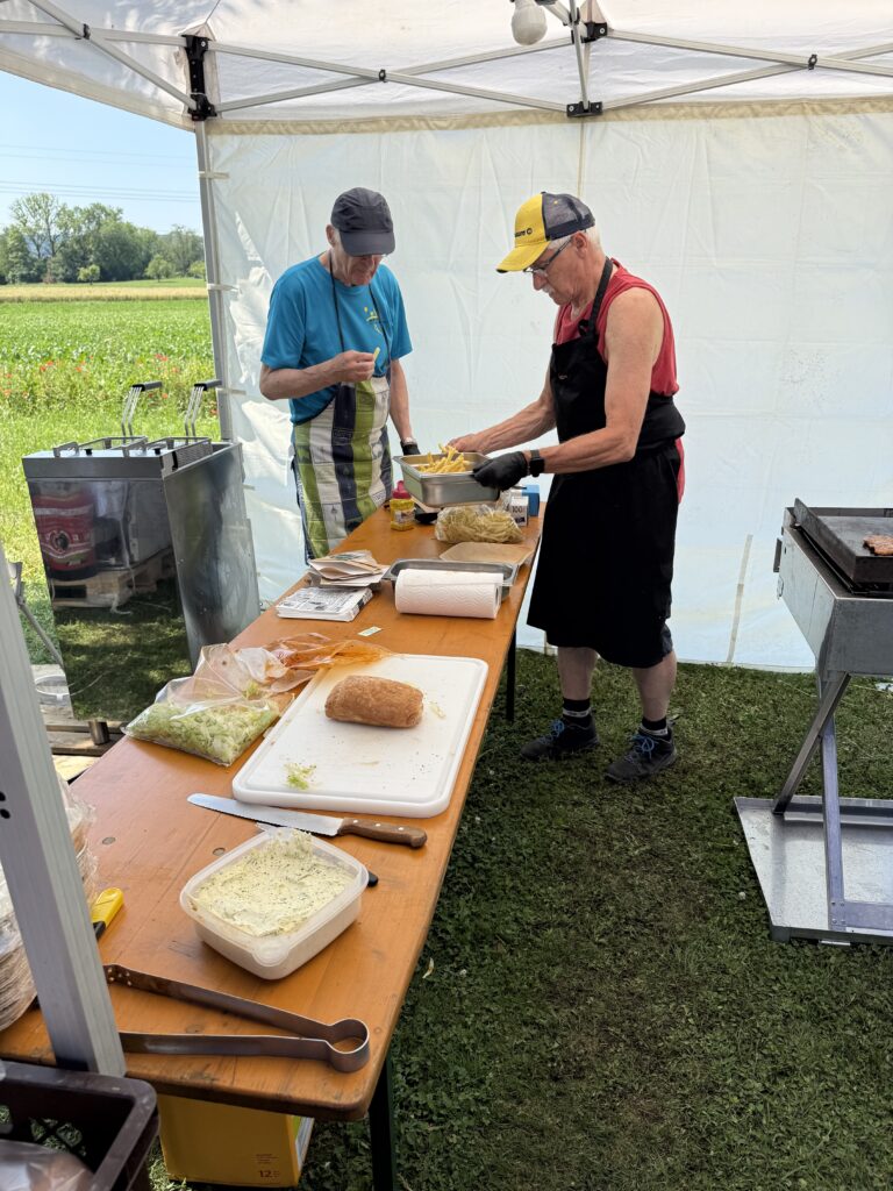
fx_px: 826
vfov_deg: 71.6
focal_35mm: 24
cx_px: 446
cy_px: 596
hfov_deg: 56.8
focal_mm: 6.76
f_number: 1.78
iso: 80
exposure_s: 1/1522
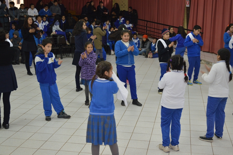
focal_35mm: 54
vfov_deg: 25.0
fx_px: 349
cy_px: 78
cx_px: 116
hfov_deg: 36.9
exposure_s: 1/60
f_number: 5
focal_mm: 36
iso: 640
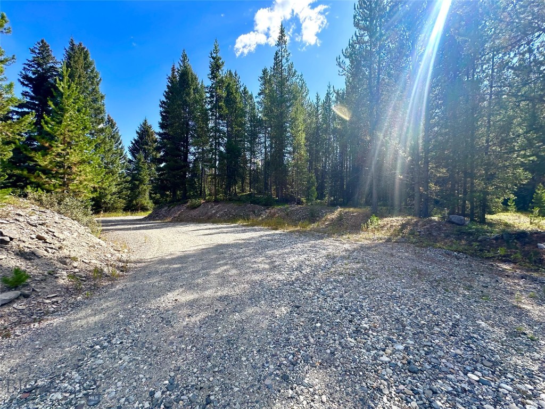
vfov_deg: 85.7
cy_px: 204
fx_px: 220
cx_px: 272
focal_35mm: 14
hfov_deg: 102.1
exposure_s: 1/640
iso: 40
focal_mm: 2.22
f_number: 2.2
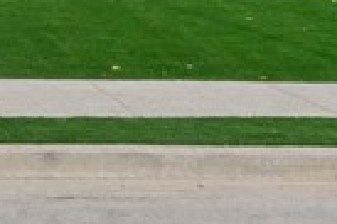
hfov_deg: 12.9
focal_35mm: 140
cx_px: -327
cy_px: -164
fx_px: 1309
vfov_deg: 9.4
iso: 1000
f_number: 8
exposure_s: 1/5000
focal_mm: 30
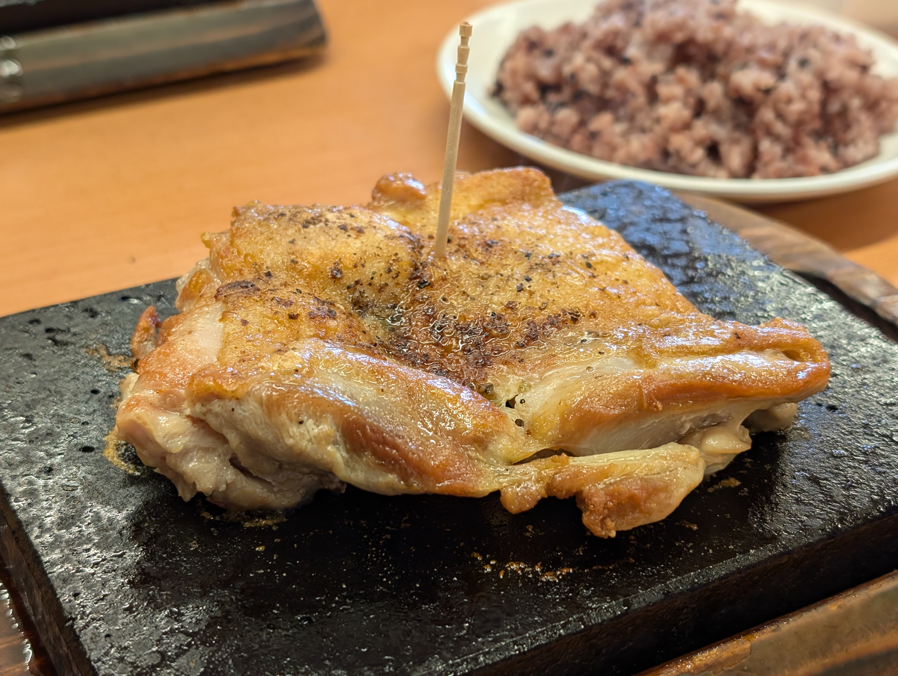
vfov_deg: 29.7
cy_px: 338
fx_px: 1273
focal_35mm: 49
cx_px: 449
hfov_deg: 38.9
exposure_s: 1/120
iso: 143
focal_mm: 6.9
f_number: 1.68
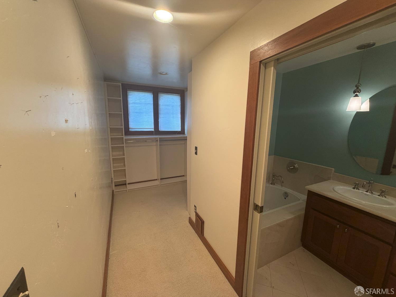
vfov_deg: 85.7
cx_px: 198
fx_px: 160
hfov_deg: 102.1
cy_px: 148
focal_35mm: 14
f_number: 2.2
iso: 200
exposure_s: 1/60
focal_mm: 2.22
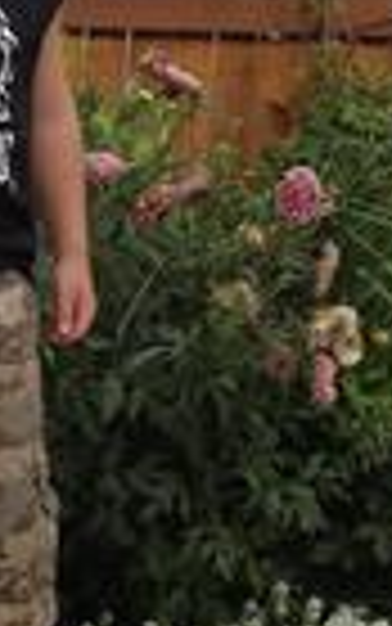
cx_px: -329
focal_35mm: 160
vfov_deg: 13.0
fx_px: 2732
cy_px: 167
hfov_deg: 7.9
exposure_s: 1/726
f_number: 2.4
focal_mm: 4.28
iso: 64
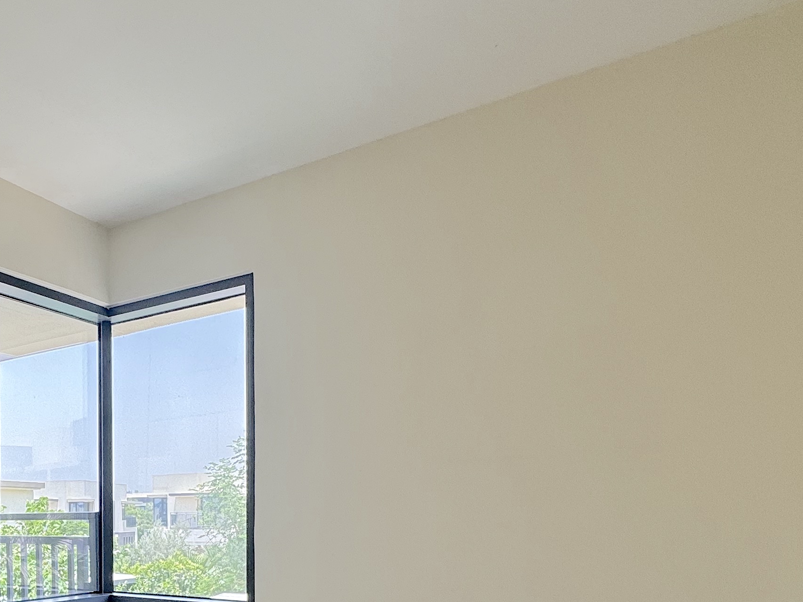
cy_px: 526
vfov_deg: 40.2
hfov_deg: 48.1
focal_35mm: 33
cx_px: 46
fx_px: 765
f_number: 2.2
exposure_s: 1/167
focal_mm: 2.22
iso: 40
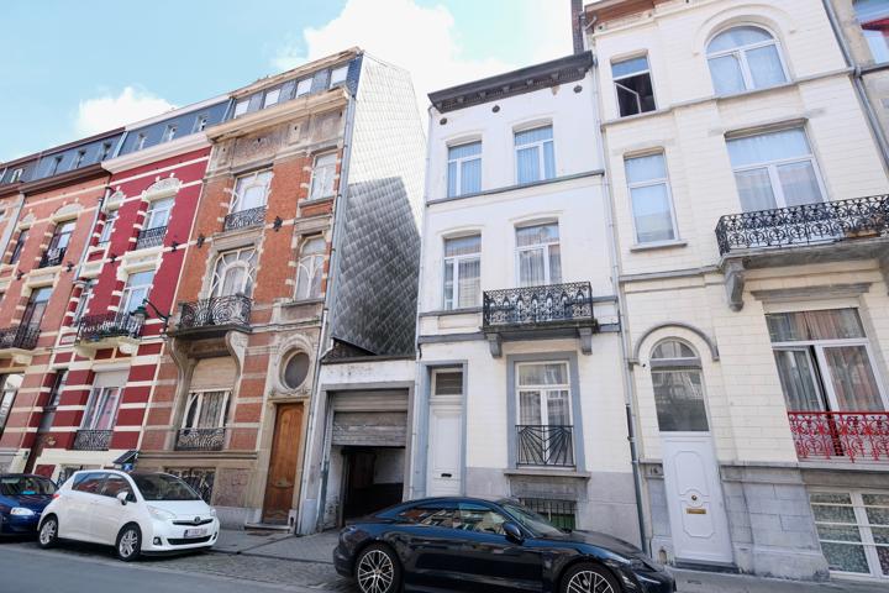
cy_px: 296
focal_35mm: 17
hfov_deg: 93.3
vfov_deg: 70.4
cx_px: 444
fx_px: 420
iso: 320
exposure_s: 1/150
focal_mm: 11.5
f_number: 6.4
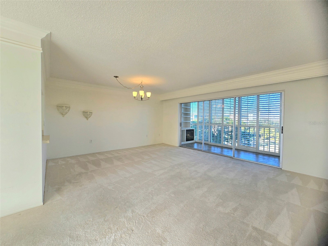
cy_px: 123
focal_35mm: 13
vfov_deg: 89.9
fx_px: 123
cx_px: 164
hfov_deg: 106.2
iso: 50
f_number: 2.2
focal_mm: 2.2
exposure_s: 1/250
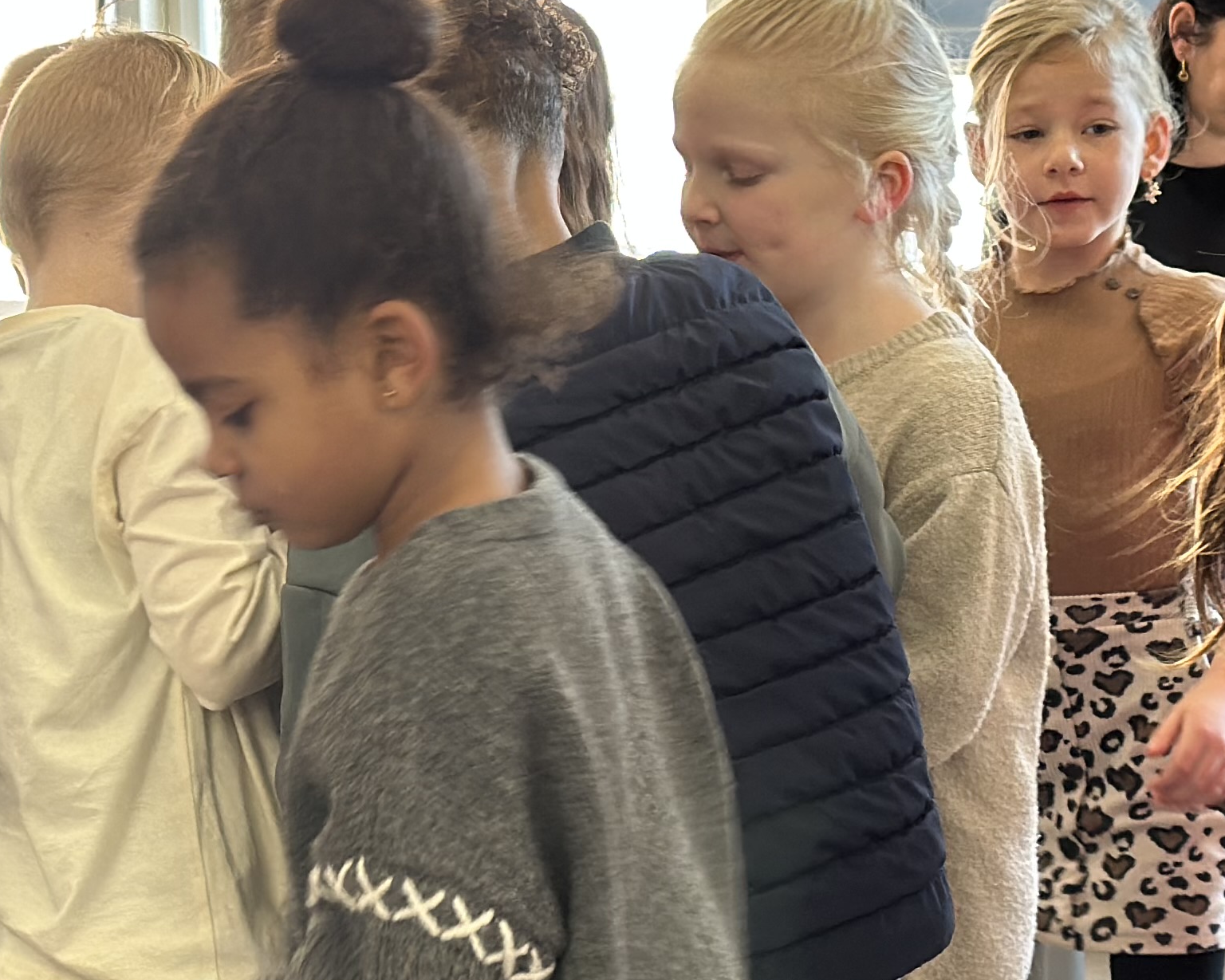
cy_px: 501
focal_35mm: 123
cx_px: 327
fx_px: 4460
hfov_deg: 15.6
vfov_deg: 12.5
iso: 80
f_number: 1.78
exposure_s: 1/50
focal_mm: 6.86
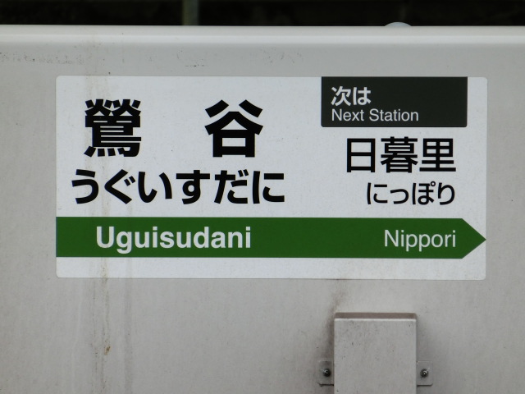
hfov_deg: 4.4
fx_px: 6825
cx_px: 262
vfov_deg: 3.3
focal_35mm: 450
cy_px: 197
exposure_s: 1/400
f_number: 5.9
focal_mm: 81
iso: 250
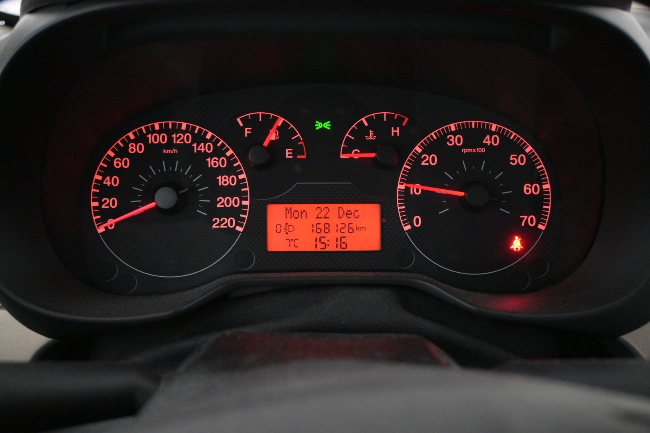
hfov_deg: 51.3
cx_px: 325
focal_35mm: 38
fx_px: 677
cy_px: 216
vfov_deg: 35.5
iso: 2500
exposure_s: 1/40
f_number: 4.2
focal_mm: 25
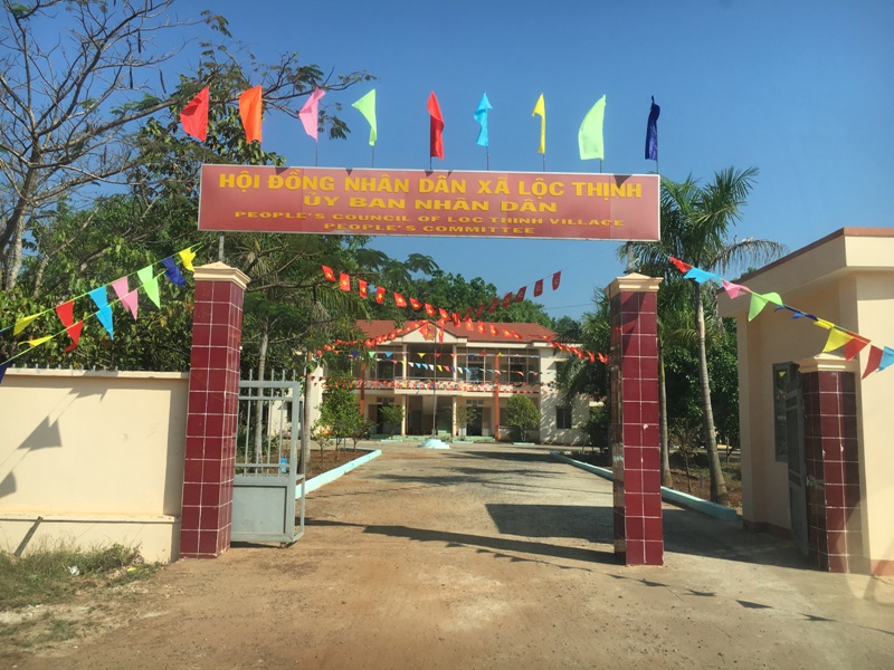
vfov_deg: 48.2
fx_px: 749
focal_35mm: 29
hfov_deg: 61.7
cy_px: 335
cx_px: 447
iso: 25
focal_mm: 4.15
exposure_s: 1/1451
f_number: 2.2
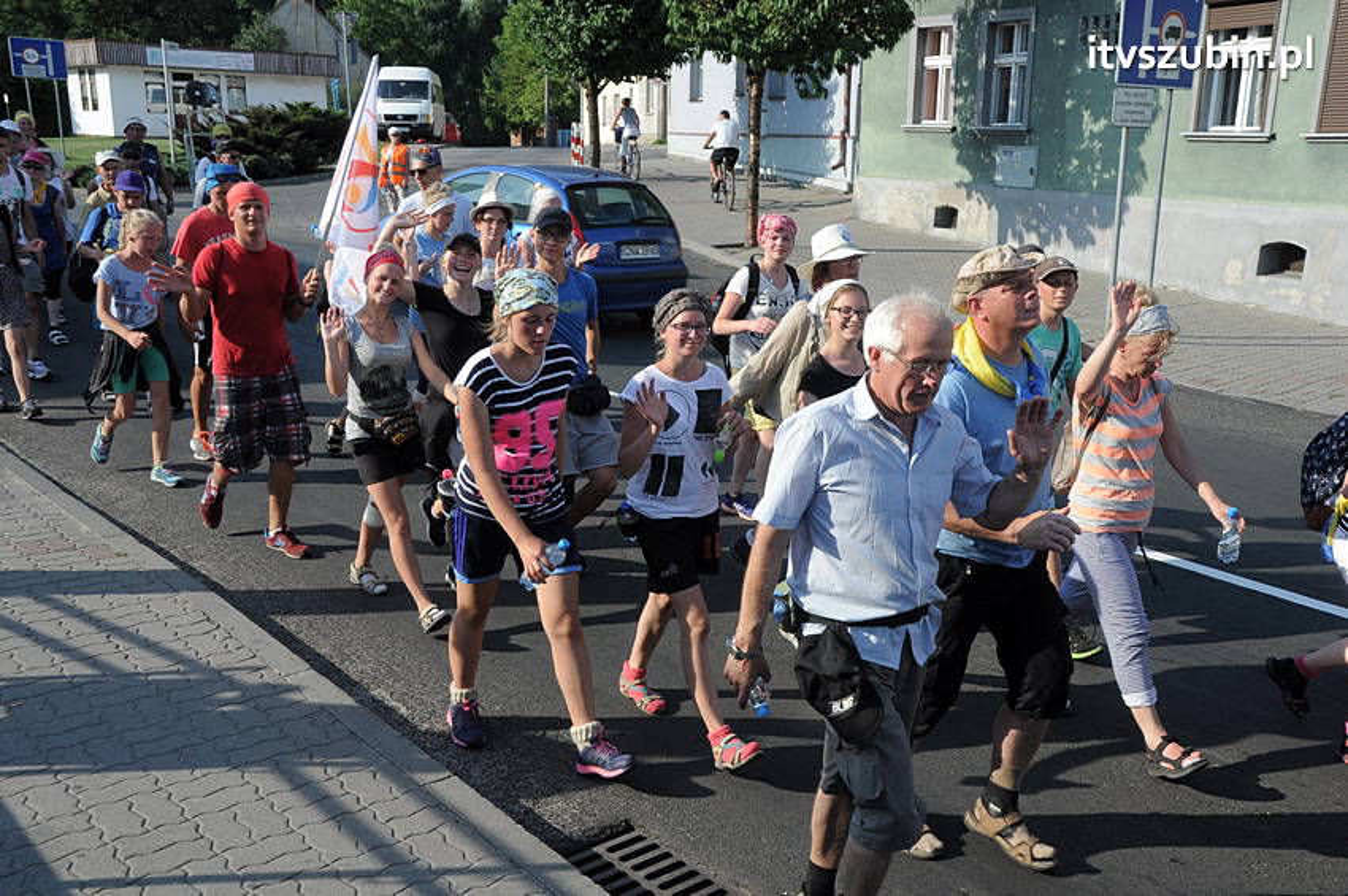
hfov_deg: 57.3
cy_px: 448
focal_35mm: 33
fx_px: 1234
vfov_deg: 39.9
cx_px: 674
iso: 400
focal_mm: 22
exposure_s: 1/400
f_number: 10
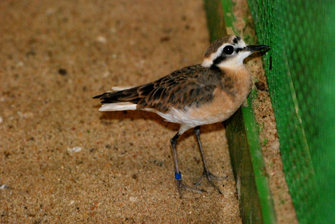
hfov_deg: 11.4
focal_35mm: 180
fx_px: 1677
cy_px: 112
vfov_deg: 7.7
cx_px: 168
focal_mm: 120
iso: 1600
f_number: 5.6
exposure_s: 1/60
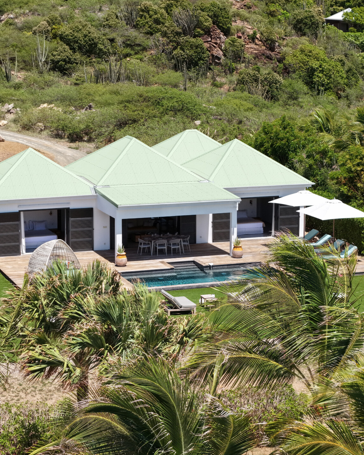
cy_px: 229
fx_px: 1239
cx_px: 188
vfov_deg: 20.8
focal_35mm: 92
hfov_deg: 16.7
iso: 200
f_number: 2.8
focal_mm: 19.35
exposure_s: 1/640
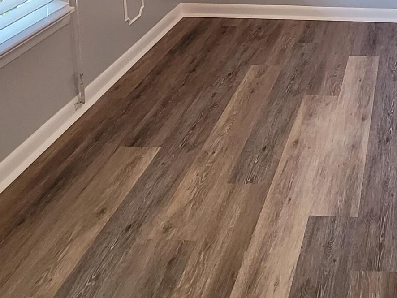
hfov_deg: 38.6
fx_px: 505
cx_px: 387
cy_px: -134
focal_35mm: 44
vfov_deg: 25.7
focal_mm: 2.2
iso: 200
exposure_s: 1/60
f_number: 2.2
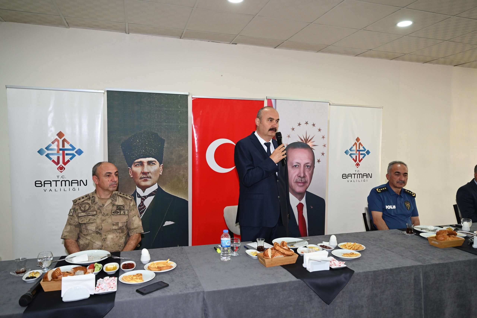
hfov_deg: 69.4
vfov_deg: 49.6
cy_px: 159
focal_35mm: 26
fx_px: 344
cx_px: 238
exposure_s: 1/60
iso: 640
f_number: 4
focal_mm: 26
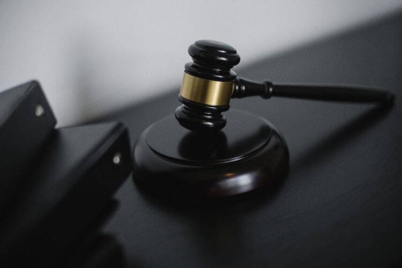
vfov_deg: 27.0
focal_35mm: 50
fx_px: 558
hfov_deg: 39.6
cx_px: 201
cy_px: 134
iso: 2000
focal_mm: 50
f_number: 2
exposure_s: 1/1600
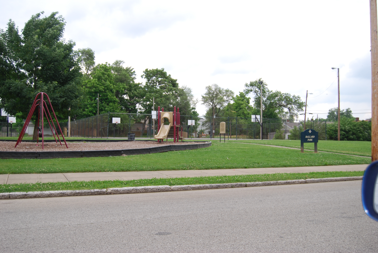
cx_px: 189
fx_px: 363
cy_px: 126
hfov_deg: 55.0
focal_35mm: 34
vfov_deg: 38.5
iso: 100
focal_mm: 23
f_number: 5
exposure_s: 1/200
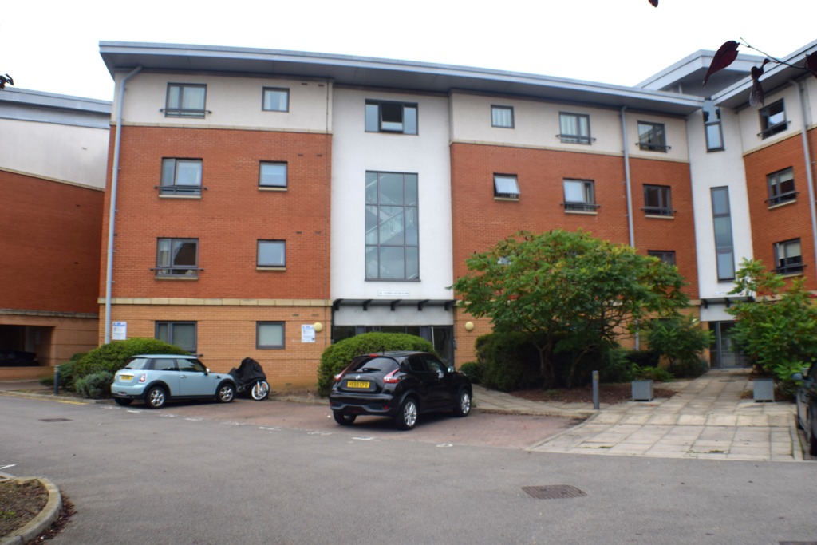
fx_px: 783
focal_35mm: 34
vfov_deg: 38.4
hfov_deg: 55.1
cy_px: 272
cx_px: 408
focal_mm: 23
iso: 320
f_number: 8
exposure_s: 1/250
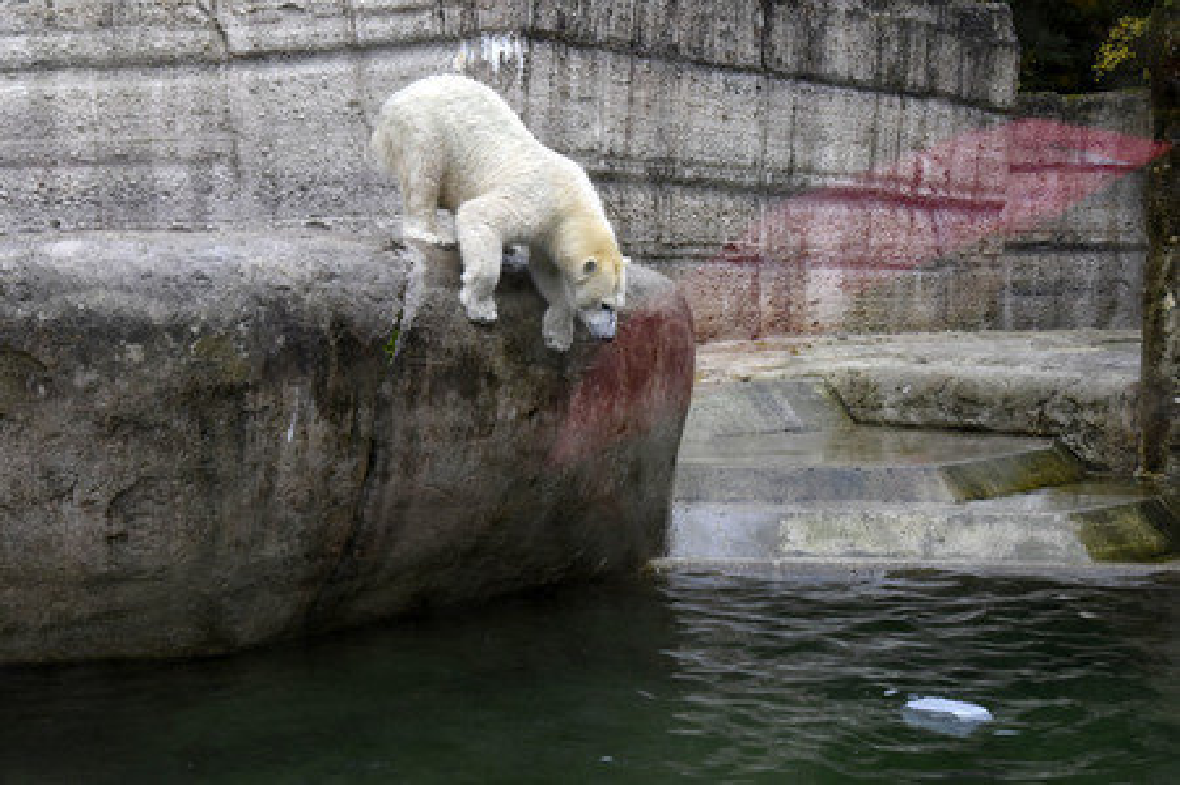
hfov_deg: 41.1
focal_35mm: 48
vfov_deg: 28.0
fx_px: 1572
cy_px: 392
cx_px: 590
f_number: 6.3
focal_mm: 48
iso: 2500
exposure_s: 1/160
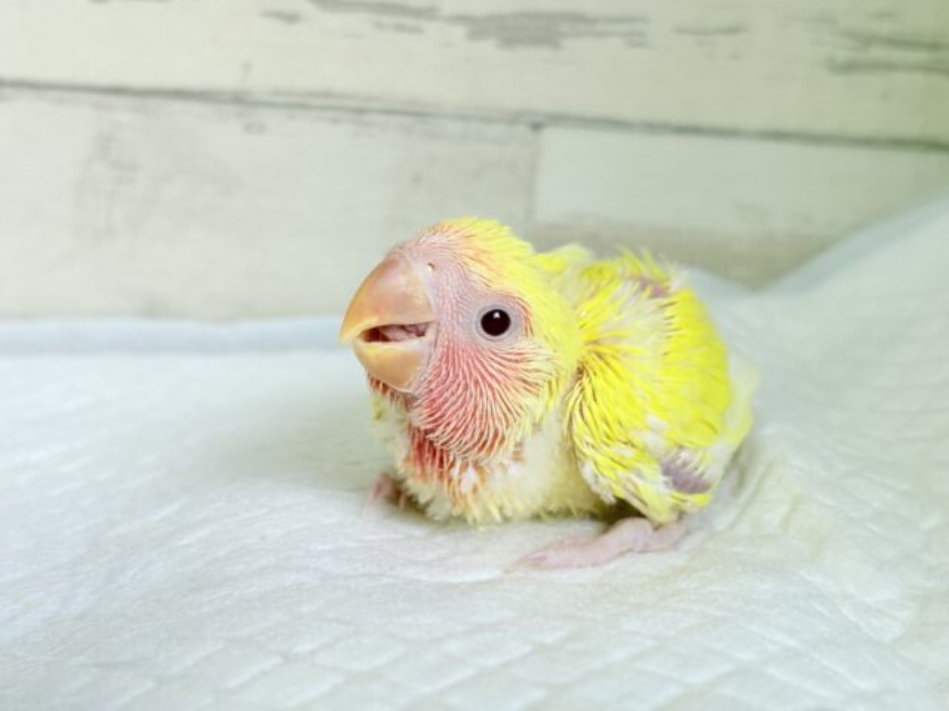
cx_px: 474
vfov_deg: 28.0
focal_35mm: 52
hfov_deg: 36.8
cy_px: 356
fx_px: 1426
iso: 50
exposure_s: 1/50
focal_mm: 5.96
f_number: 1.6
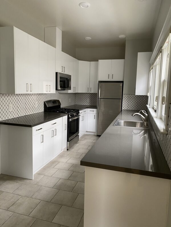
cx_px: 86
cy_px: 114
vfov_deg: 67.3
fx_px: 171
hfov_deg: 53.1
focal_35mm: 26
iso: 125
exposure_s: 1/94
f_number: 1.8
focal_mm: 4.25
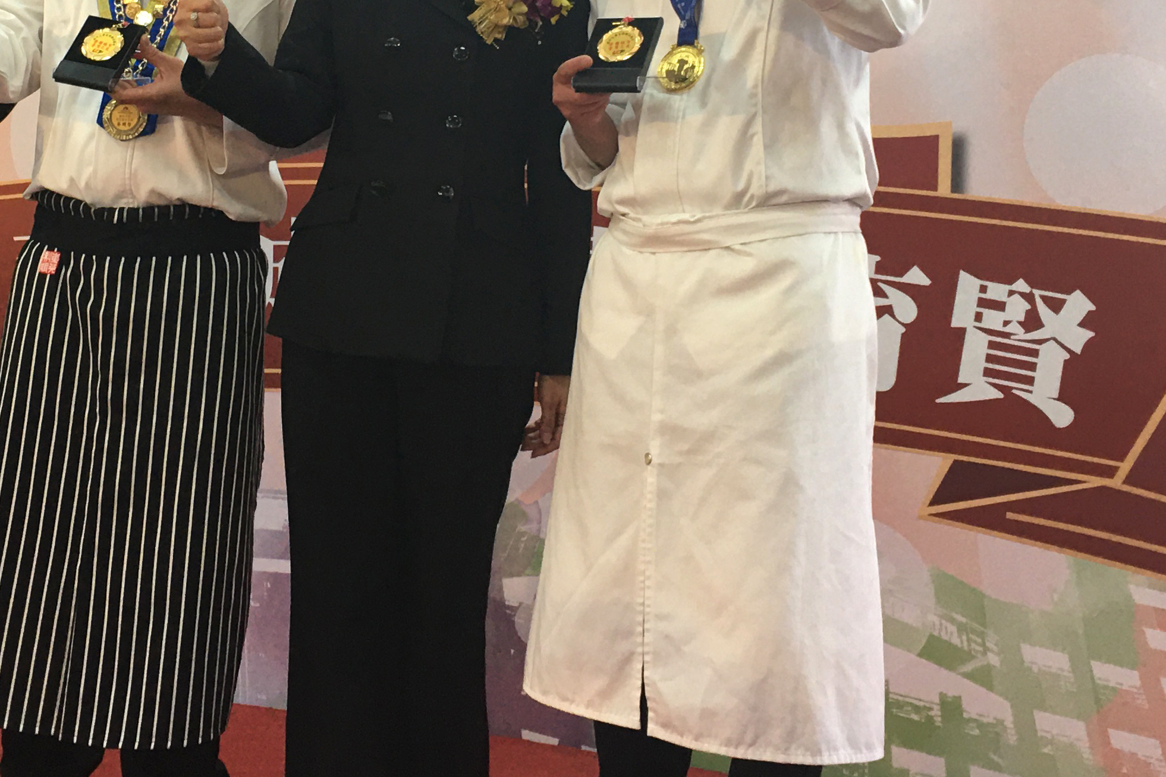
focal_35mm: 62
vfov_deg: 21.6
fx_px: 2008
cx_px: 387
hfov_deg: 32.1
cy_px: 124
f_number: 2.2
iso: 32
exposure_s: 1/30
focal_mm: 4.15
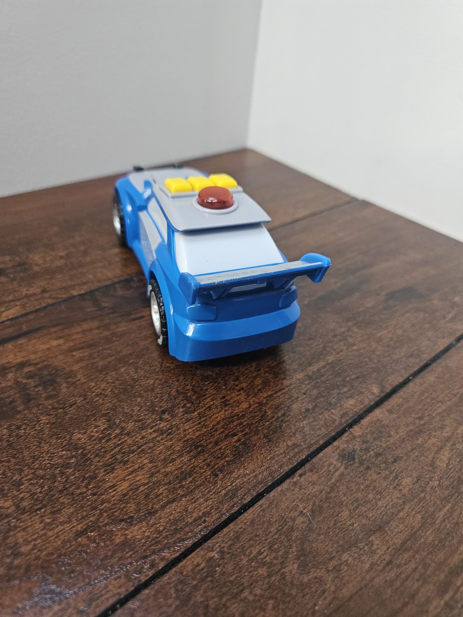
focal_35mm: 23
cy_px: 308
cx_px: 232
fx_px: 410
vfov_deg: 73.9
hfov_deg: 58.9
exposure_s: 1/120
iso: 800
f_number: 1.7
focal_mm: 6.3
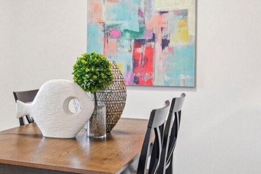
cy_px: 74
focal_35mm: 49
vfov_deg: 27.5
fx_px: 355
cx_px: 70
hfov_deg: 39.4
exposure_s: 1/15
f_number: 8
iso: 1600
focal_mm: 16
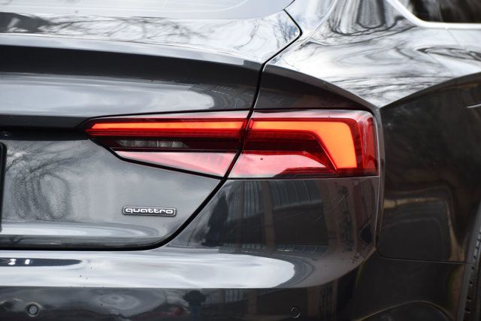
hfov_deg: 11.0
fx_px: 2499
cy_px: 160
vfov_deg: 7.3
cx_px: 240
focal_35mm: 187
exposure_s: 1/250
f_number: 5
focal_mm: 125
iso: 400
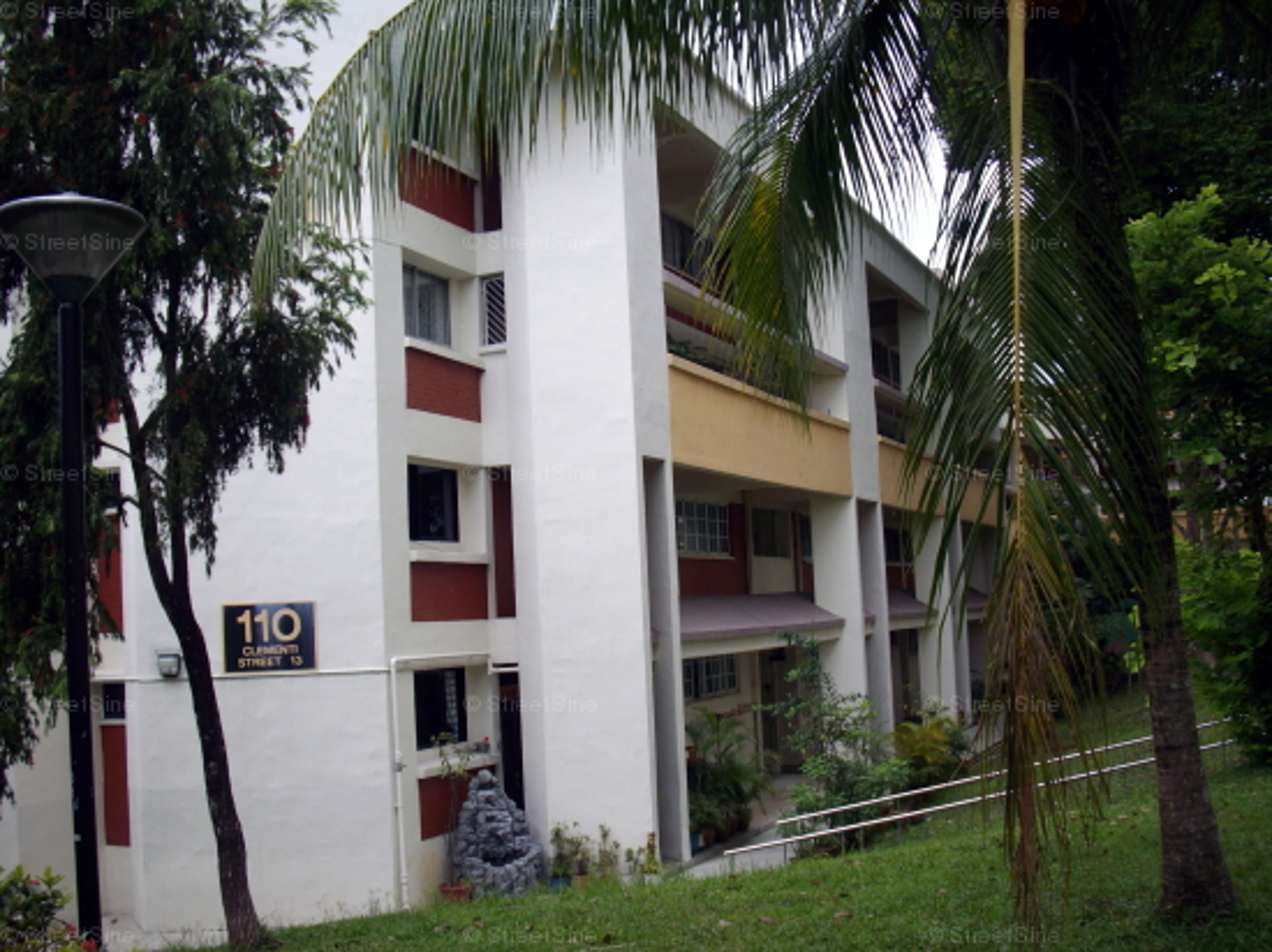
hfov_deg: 50.2
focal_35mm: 37
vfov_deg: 38.6
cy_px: 476
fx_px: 1359
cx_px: 636
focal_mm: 6.2
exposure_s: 1/60
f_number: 5.6
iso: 80
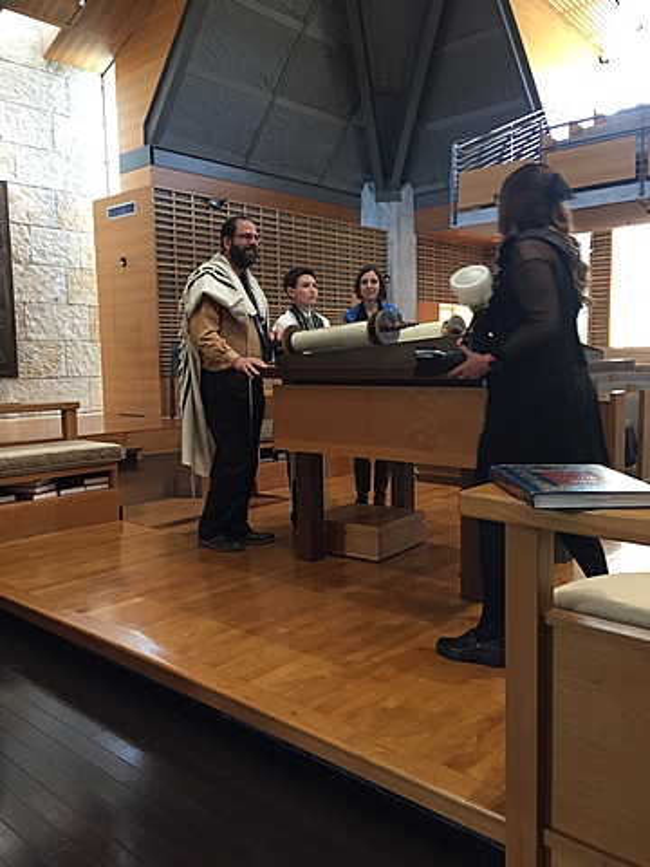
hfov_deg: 48.2
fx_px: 726
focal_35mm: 29
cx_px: 325
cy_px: 434
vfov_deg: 61.7
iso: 125
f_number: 2.2
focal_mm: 4.15
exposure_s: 1/30
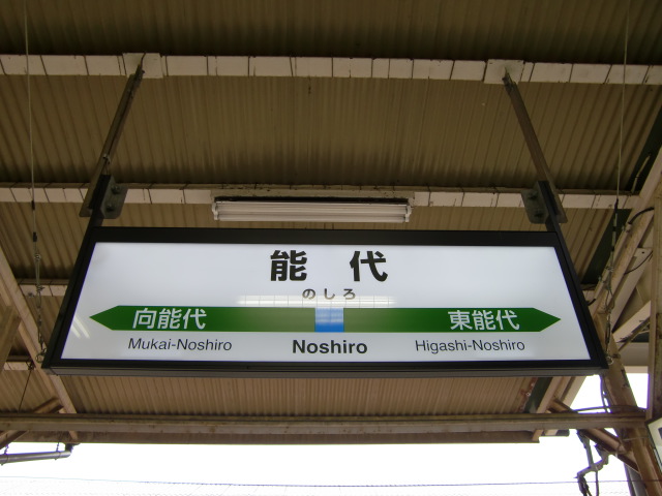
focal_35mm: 28
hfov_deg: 63.4
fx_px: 535
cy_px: 248
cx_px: 331
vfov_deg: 49.7
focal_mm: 4.9
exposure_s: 1/60
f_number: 2.6
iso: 64
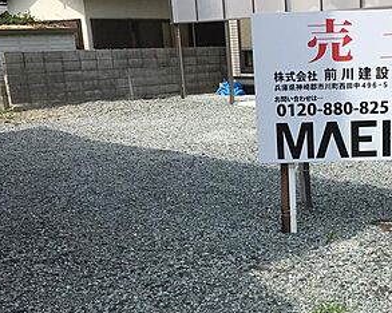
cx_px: 324
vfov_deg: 25.9
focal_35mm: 58
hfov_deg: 31.5
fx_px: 672
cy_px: 233
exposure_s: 1/1538
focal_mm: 4.15
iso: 25
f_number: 2.2
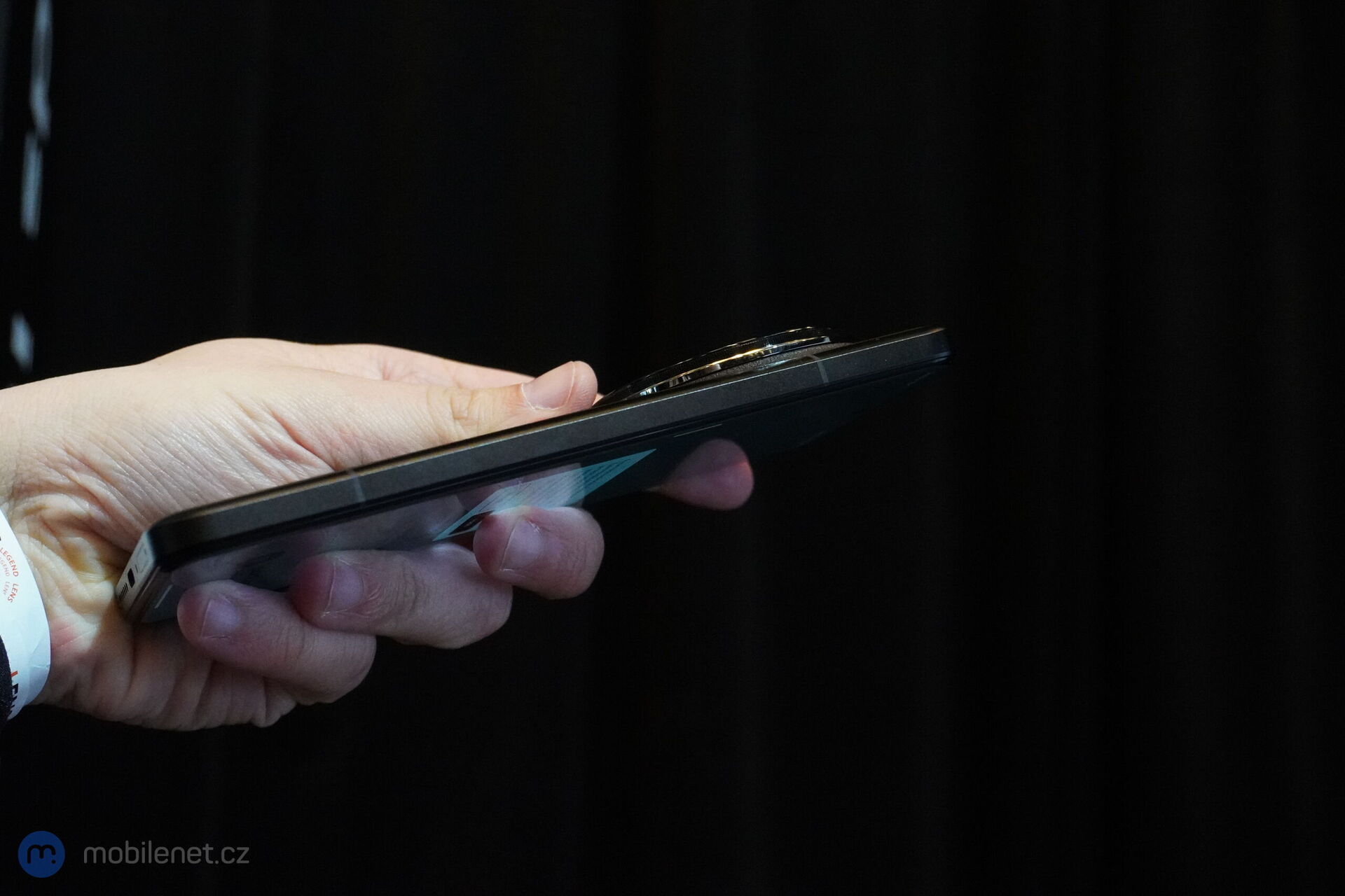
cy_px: 448
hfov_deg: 42.3
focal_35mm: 46
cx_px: 672
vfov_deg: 28.9
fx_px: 1737
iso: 6400
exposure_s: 1/160
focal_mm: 31
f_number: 6.3
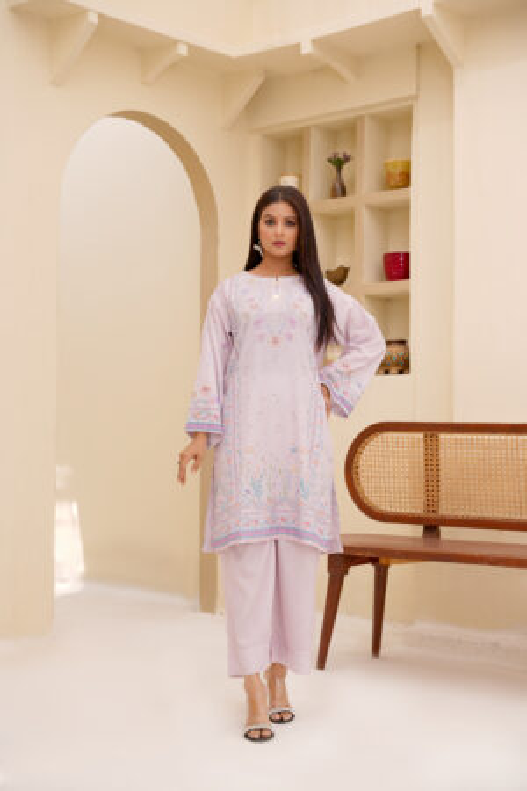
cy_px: 396
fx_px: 1192
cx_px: 264
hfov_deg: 24.9
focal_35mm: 54
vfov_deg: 36.7
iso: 50
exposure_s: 1/125
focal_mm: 54.3
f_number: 4.5
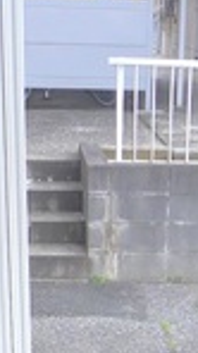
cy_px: 477
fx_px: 1160
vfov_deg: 16.3
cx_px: 166
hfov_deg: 9.7
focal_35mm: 124
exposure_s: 1/125
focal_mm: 5.1
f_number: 2.5
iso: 80
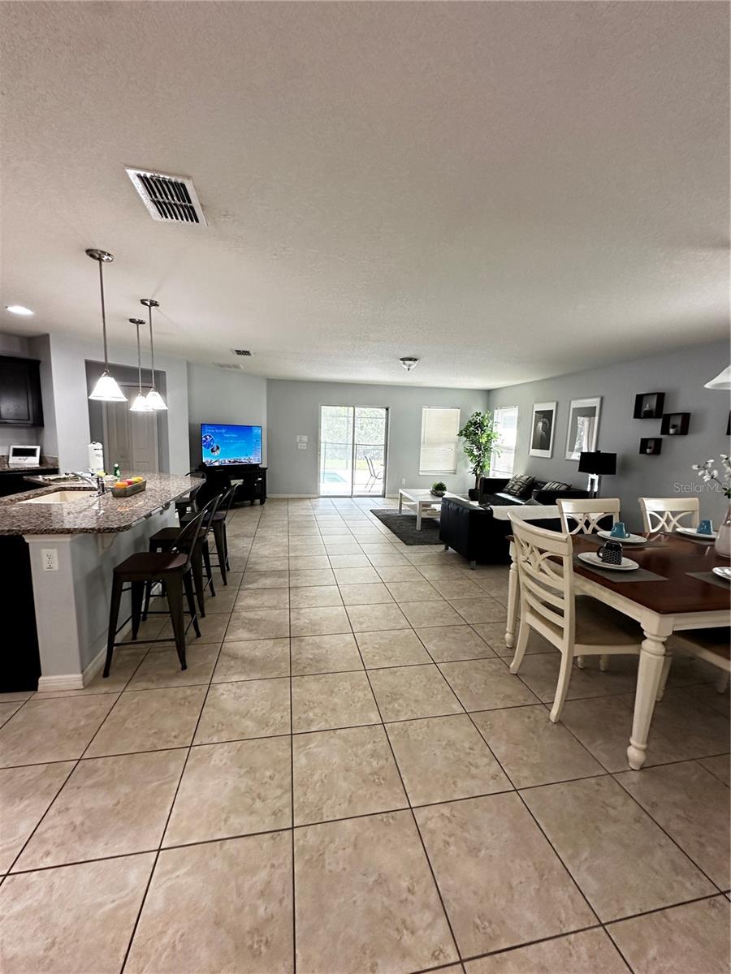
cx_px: 366
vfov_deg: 102.1
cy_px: 487
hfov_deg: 85.7
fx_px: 394
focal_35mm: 14
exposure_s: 1/60
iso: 250
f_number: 2.2
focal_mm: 2.22
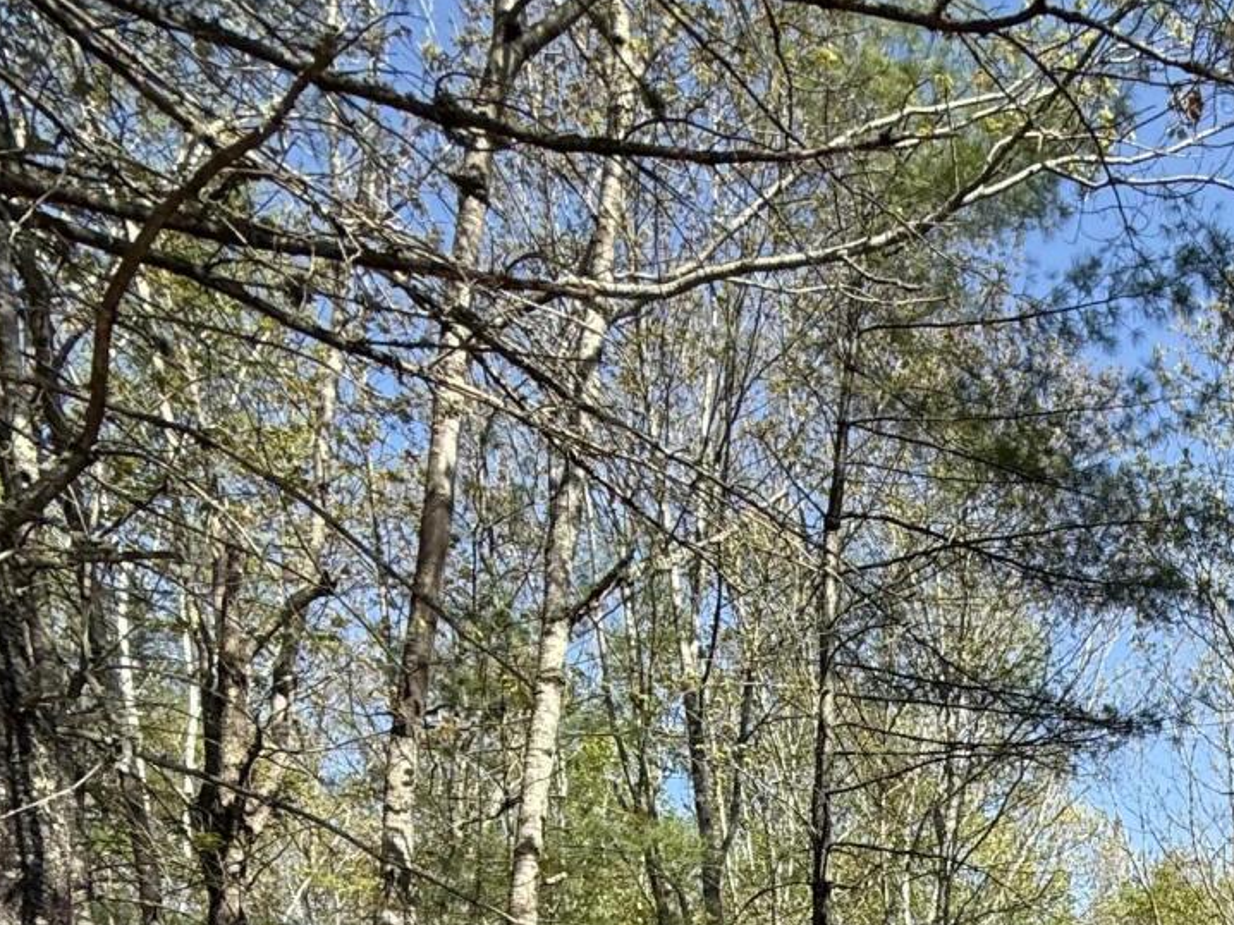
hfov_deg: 42.4
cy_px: 1398
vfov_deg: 26.4
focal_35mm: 39
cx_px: 1188
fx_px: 1390
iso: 50
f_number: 2.2
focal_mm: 2.22
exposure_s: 1/888
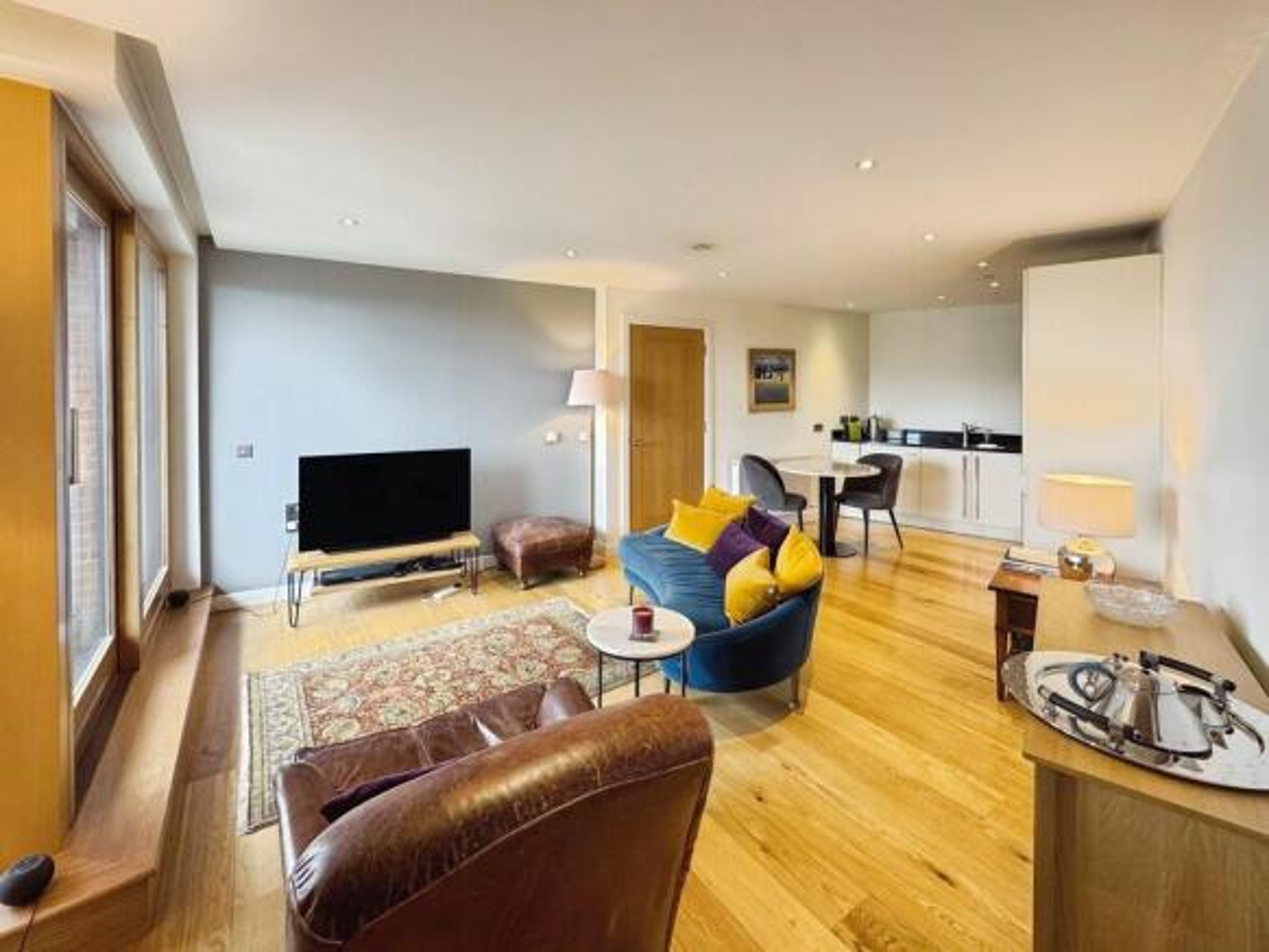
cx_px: 634
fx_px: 513
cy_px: 476
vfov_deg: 85.7
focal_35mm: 14
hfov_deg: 102.0
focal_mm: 2.22
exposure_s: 1/100
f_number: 2.2
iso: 200
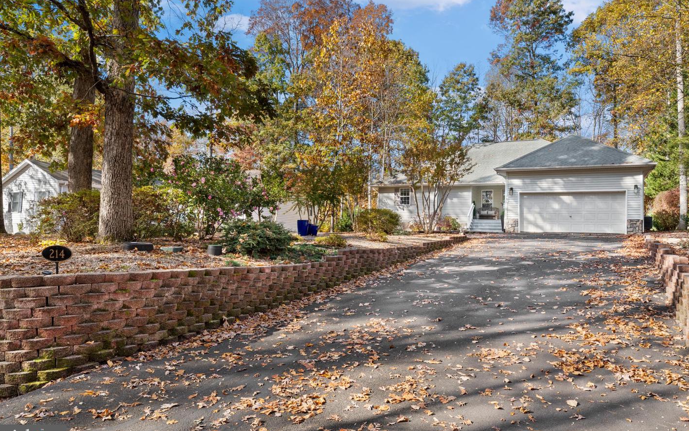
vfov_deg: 49.3
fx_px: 469
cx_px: 342
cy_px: 215
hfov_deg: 72.5
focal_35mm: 25
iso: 500
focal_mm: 24
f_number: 9
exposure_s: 1/160
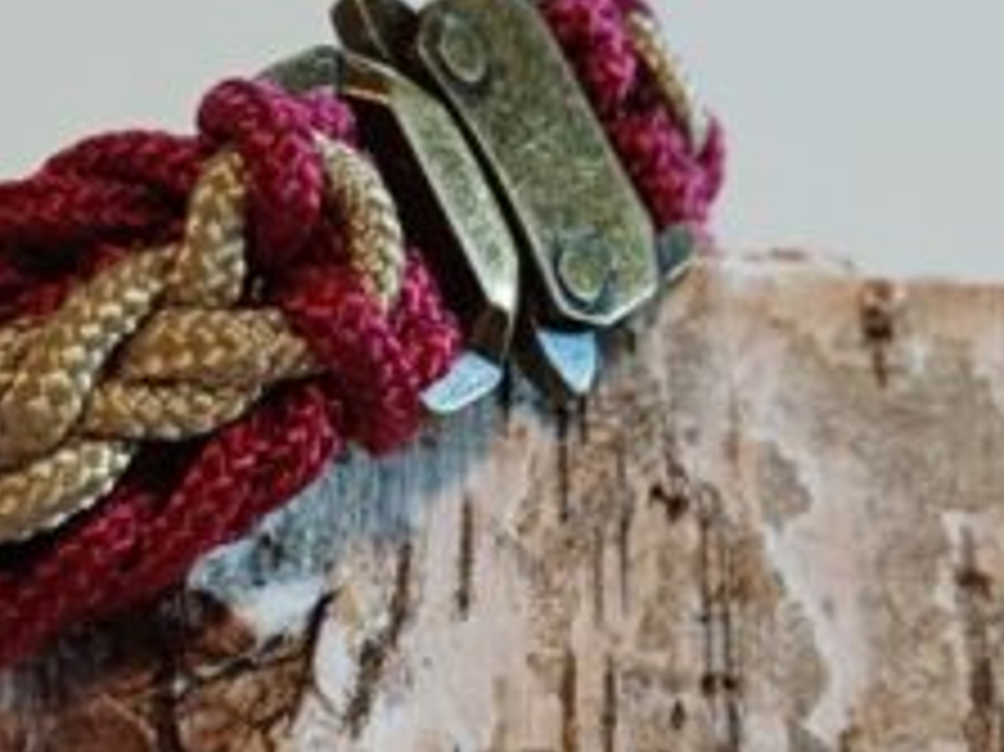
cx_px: 464
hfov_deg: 34.4
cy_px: 421
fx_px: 1623
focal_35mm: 56
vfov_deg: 26.1
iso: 400
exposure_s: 1/25
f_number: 1.8
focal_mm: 4.65
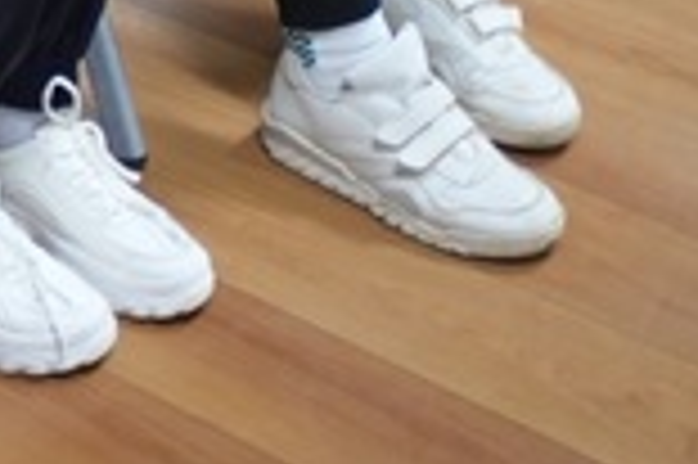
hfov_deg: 4.5
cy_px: -838
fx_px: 8754
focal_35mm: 452
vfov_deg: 3.0
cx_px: -779
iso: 1250
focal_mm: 70
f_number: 2.8
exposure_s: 1/125
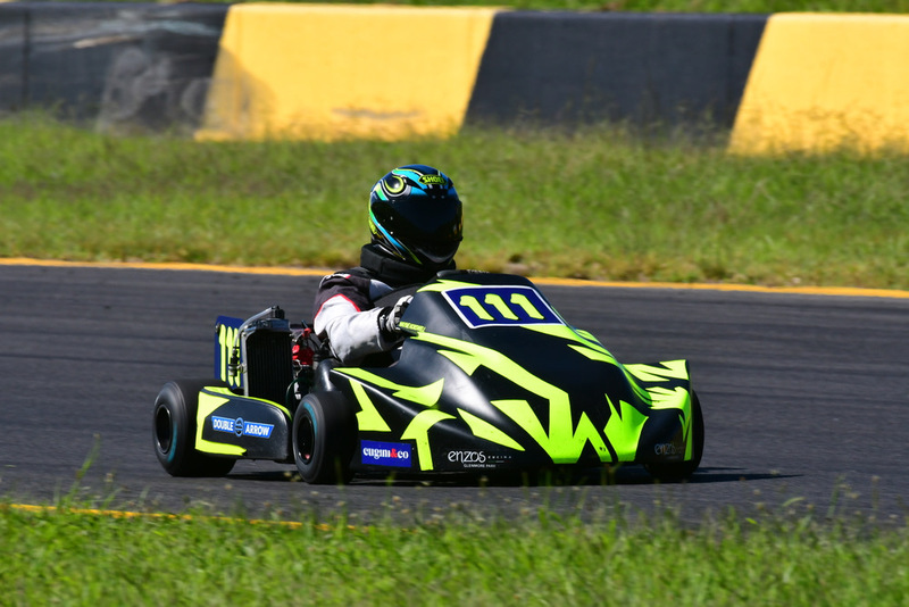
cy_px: 304
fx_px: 18943
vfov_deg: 1.8
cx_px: 454
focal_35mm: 750
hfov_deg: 2.7
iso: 500
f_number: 13
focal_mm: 500
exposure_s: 1/640
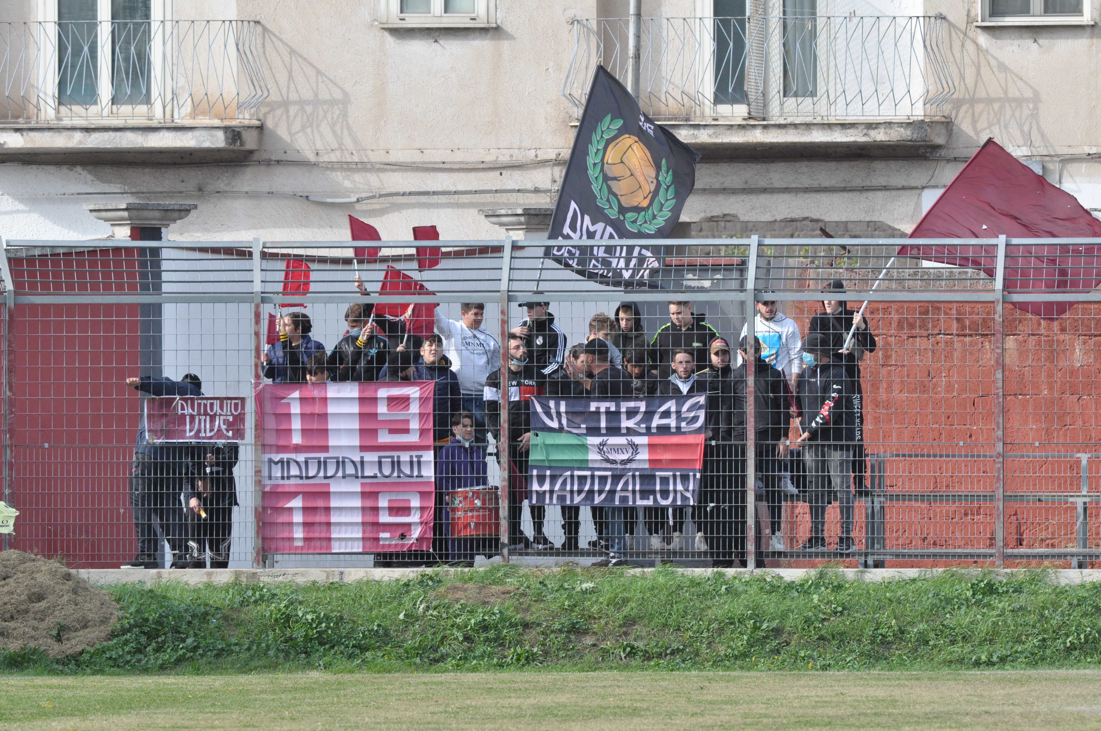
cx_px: 550
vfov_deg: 3.0
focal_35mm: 450
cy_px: 366
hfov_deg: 4.6
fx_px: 13746
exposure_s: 1/1000
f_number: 8
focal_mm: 300
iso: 640
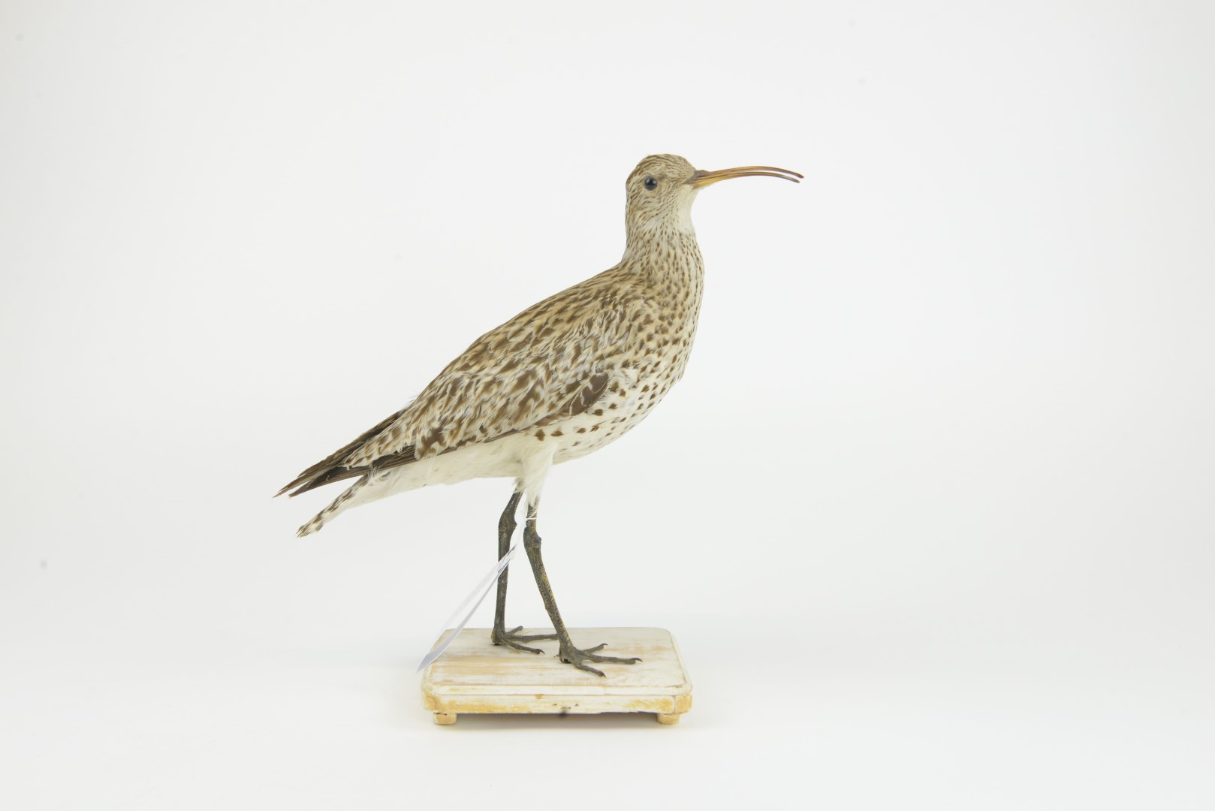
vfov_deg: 33.4
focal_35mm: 40
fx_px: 1350
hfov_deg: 48.4
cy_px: 406
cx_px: 608
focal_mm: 40
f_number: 11
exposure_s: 1/50
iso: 640
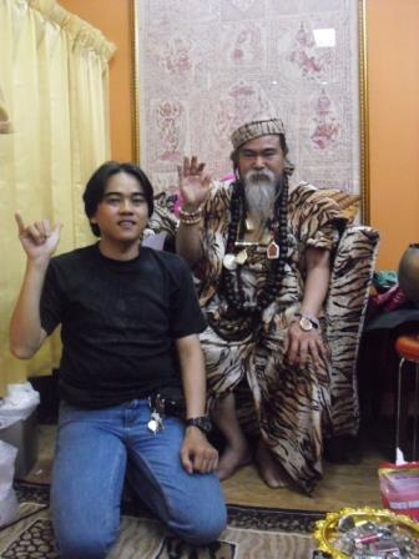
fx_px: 581
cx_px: 210
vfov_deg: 51.4
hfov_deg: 39.7
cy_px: 280
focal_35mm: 36
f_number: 3.1
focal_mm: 6.3
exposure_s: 1/30
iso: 800
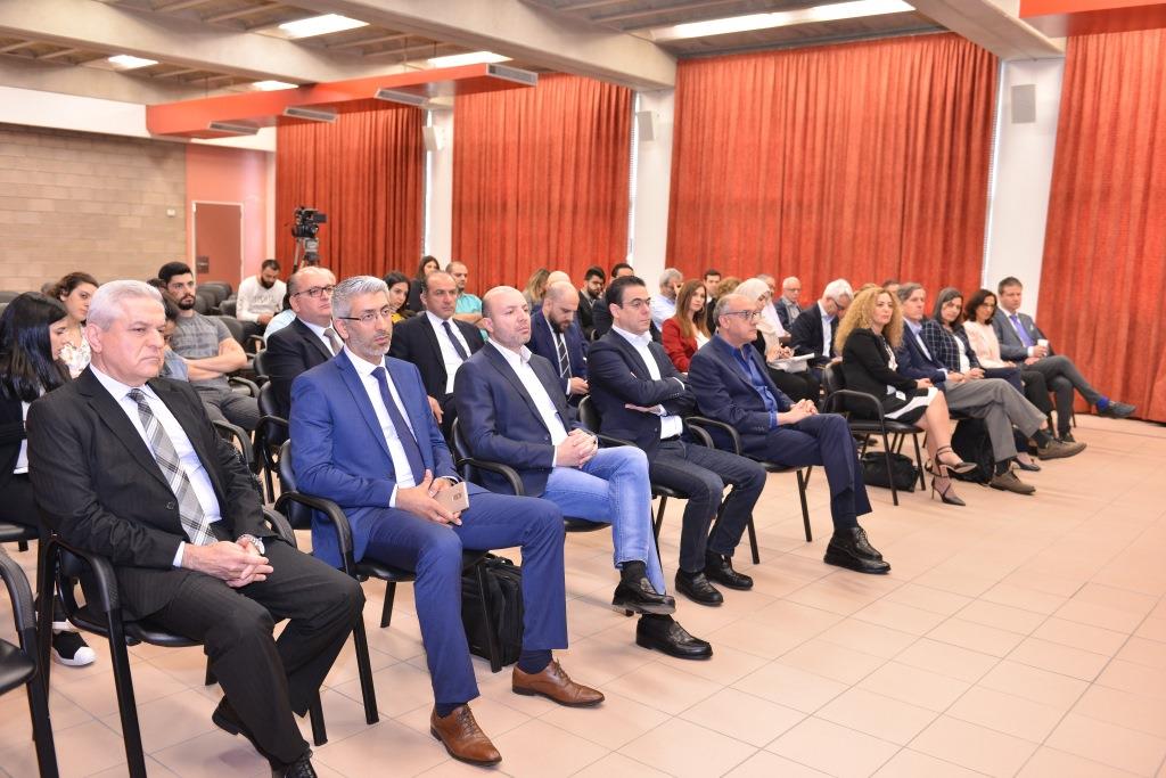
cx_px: 583
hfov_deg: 58.7
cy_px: 389
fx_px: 1037
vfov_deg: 41.1
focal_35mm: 32
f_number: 3.5
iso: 1250
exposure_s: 1/100
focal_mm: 32
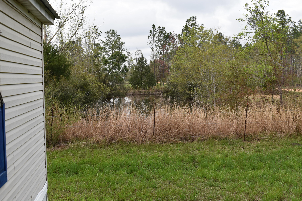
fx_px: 352
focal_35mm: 42
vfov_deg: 31.9
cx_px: 151
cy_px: 100
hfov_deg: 46.4
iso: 360
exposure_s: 1/250
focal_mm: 28
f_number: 8
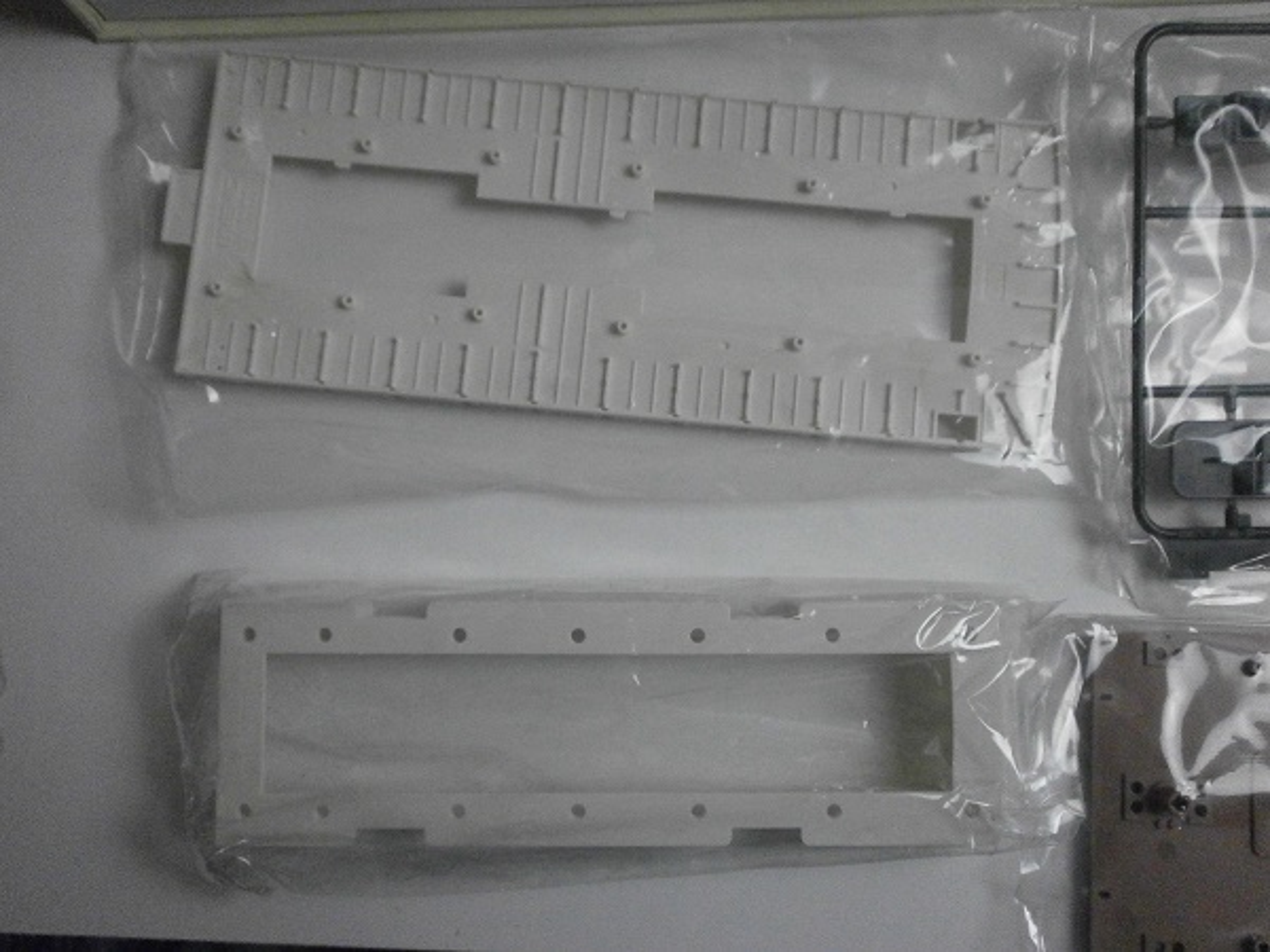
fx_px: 1174
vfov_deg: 44.2
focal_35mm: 32
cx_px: 635
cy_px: 476
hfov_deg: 56.8
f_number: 3.1
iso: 800
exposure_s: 1/160
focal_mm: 5.8
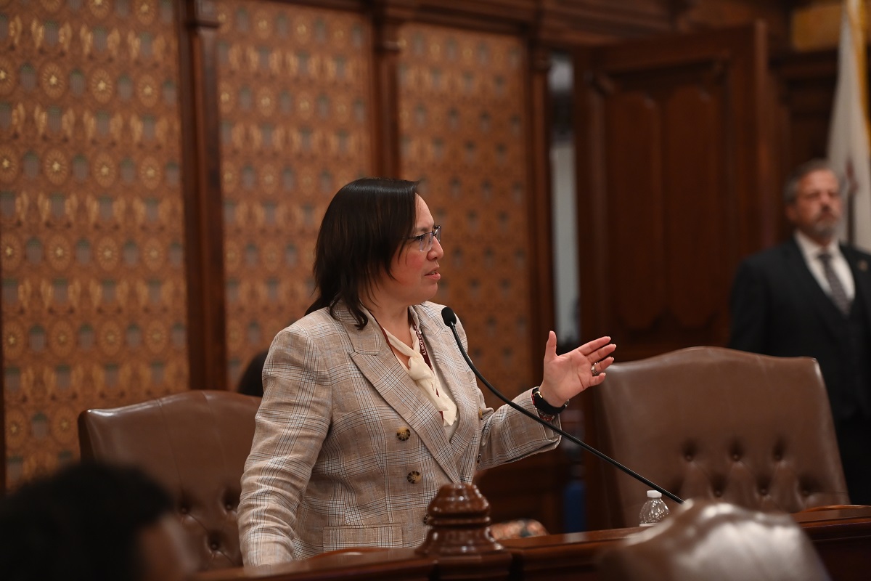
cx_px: 436
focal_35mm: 122
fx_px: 2951
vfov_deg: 11.2
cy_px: 290
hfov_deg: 16.8
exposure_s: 1/200
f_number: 2.8
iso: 3200
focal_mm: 122
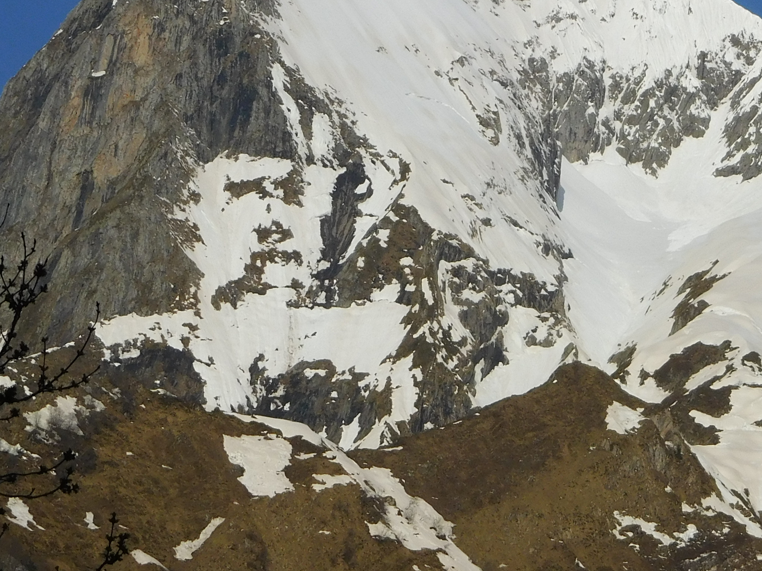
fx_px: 6164
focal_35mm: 280
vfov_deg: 5.3
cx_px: 689
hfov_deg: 7.1
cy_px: 312
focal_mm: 22.3
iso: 125
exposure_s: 1/400
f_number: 10
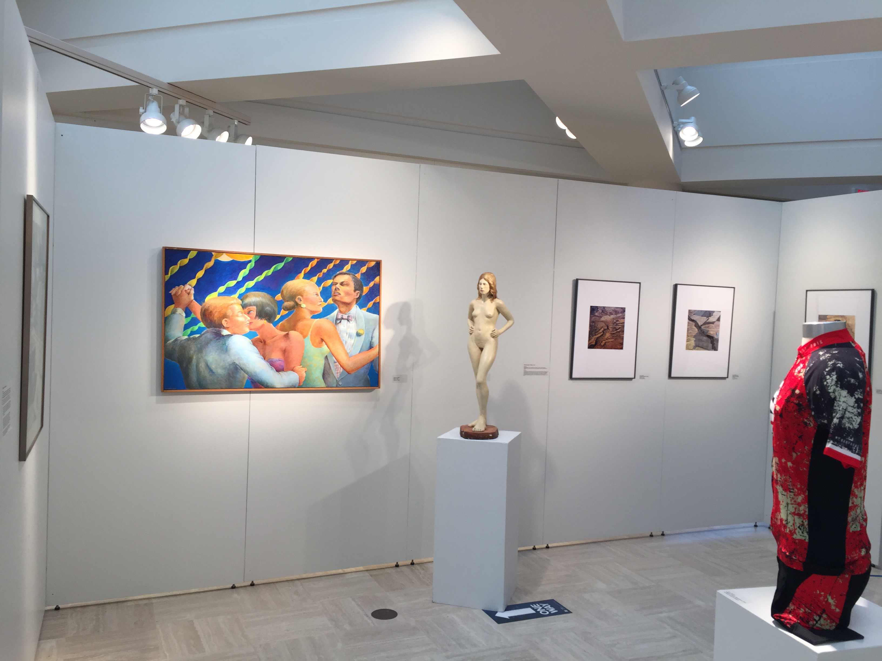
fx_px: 739
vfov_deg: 48.2
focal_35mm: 29
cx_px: 441
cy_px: 330
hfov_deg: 61.7
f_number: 2.2
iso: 32
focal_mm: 4.15
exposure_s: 1/60
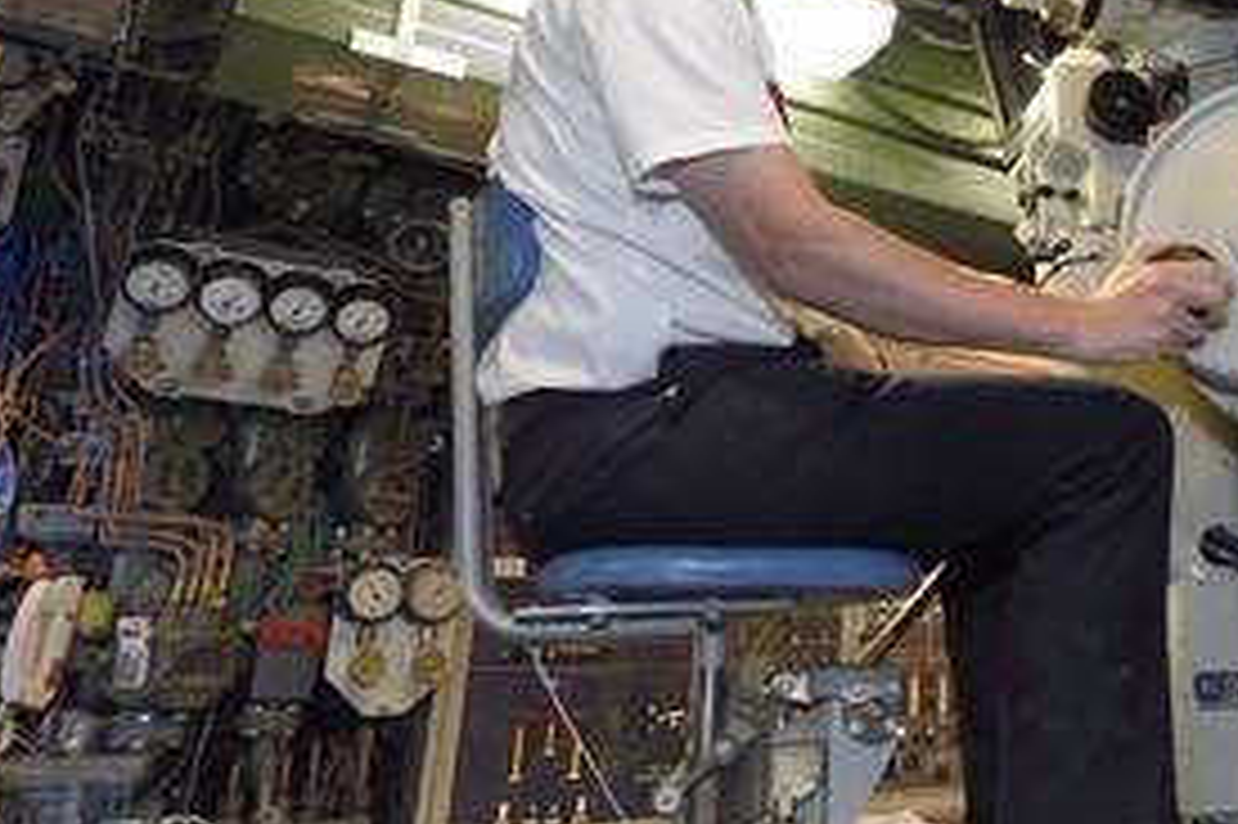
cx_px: 878
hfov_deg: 61.2
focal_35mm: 29
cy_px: 207
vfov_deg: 43.5
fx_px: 997
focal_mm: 19
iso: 1000
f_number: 6.3
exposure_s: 1/15
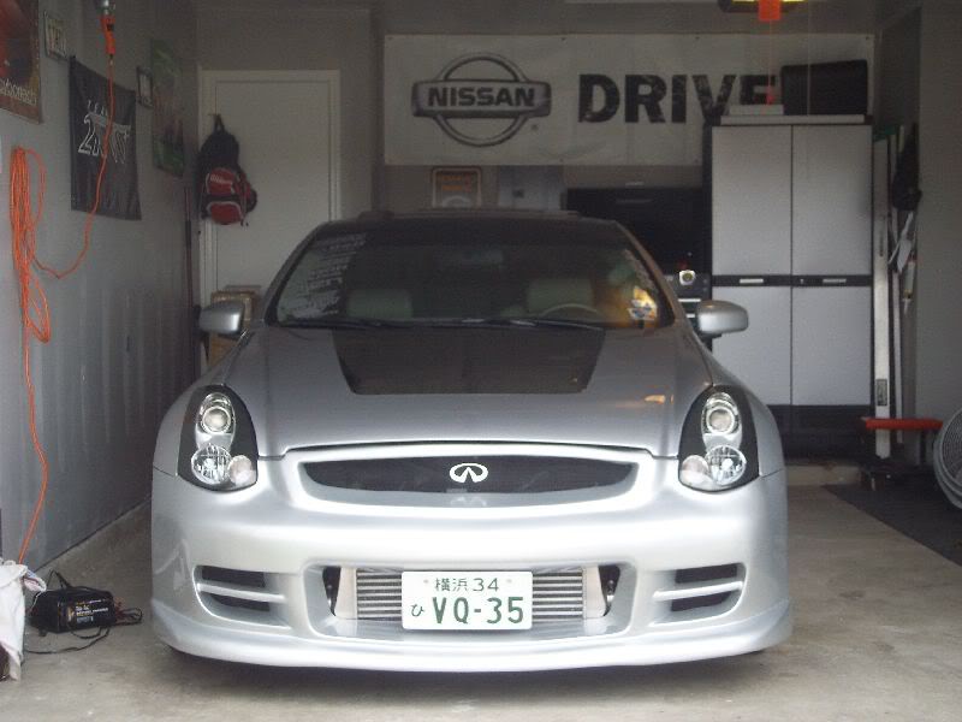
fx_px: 1667
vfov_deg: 24.4
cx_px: 481
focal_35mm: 60
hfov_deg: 32.2
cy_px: 361
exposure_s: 1/90
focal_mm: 10.2
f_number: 3.9
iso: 100
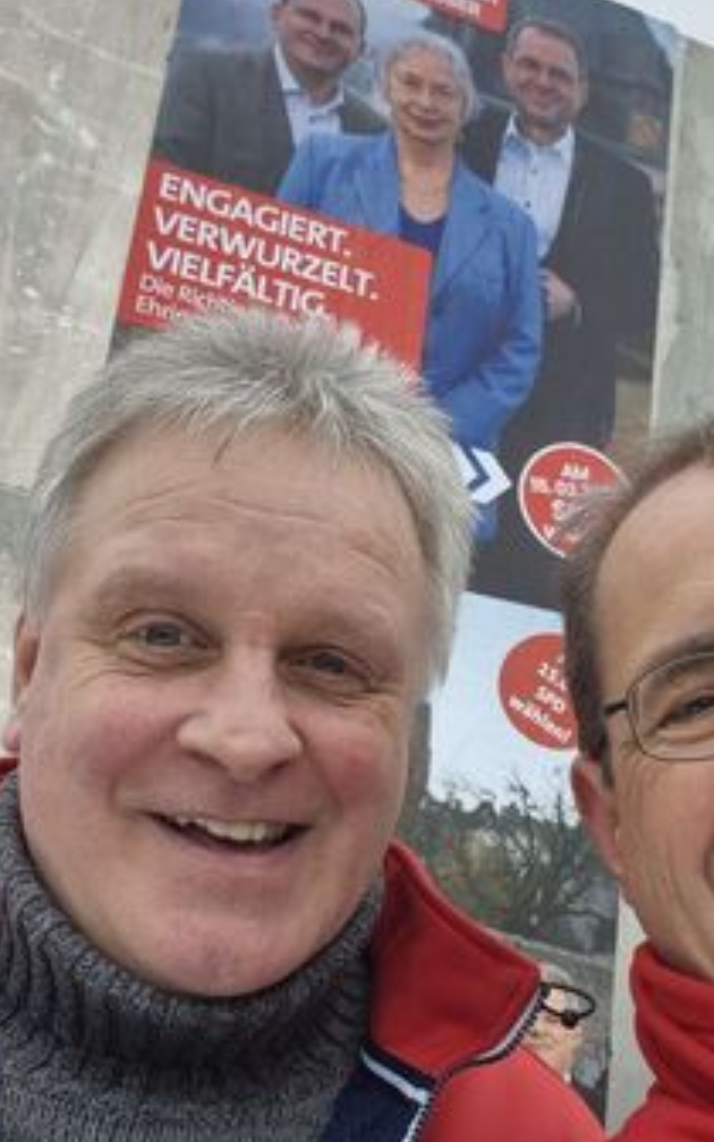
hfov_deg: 30.1
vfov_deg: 46.9
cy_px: 695
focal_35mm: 42
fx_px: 1308
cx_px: 534
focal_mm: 3.3
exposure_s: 1/141
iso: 25
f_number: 2.2
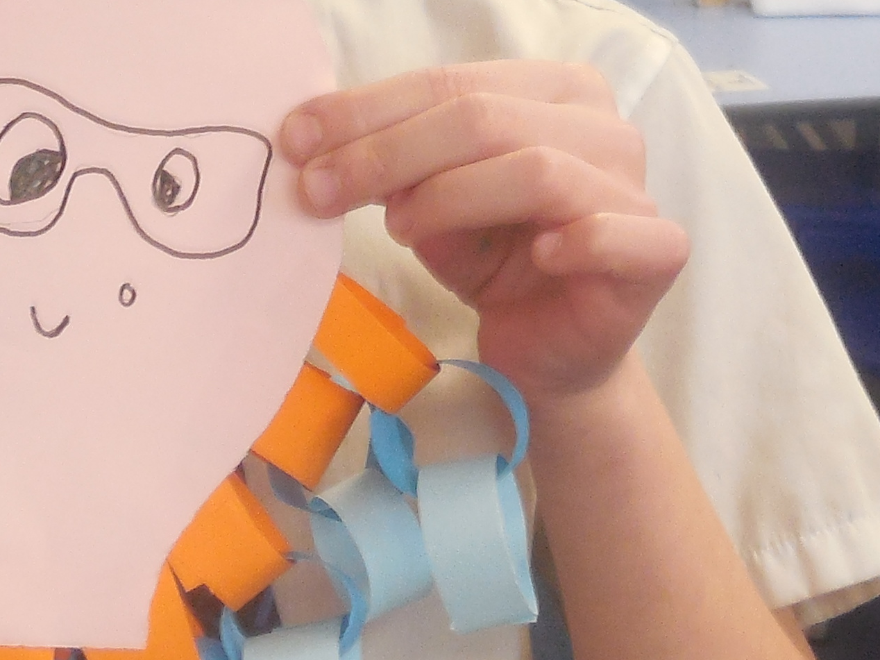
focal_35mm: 109
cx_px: 340
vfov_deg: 13.1
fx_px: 2771
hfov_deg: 18.0
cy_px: -217
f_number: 3.2
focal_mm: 5.3
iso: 250
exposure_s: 1/30
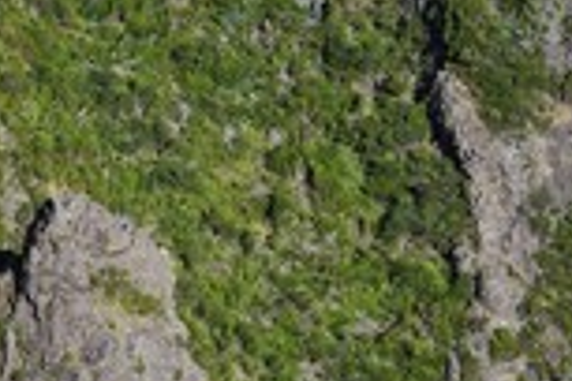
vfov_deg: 2.5
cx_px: 43
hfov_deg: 3.7
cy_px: 7
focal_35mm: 550
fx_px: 8738
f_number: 11
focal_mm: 200
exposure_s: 1/250
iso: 200
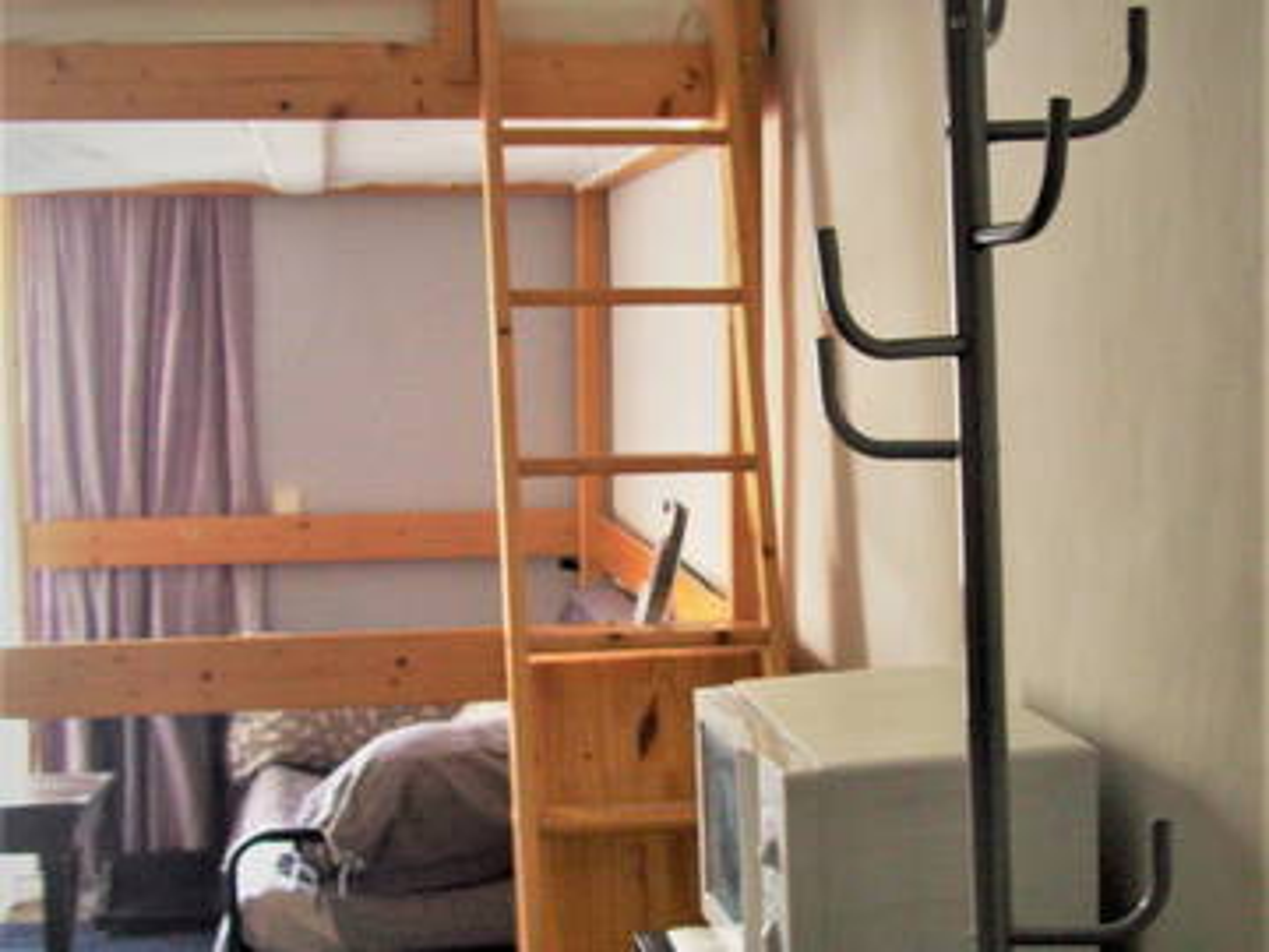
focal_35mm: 32
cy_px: 476
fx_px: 1173
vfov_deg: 44.2
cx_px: 634
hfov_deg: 56.8
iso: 160
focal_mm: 5.7
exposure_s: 1/8
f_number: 2.9
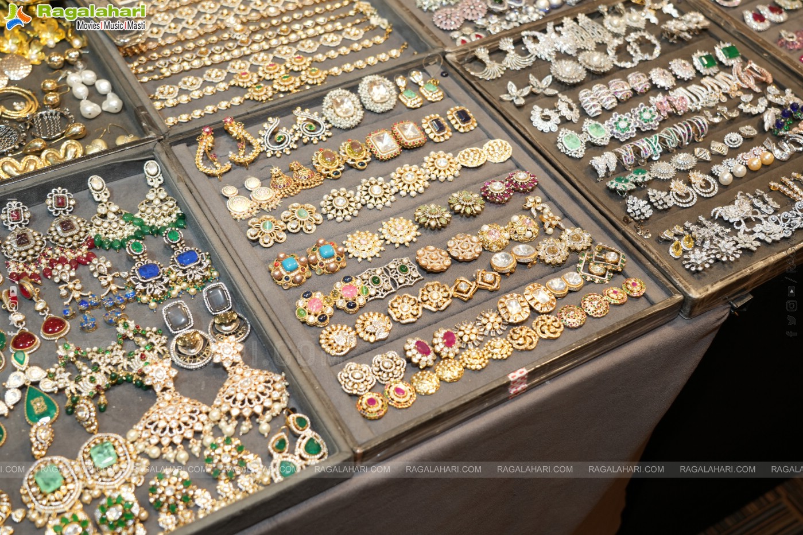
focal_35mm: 41
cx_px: 402
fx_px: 915
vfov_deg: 32.6
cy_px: 268
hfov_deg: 47.4
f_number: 5
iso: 640
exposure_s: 1/125
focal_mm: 41
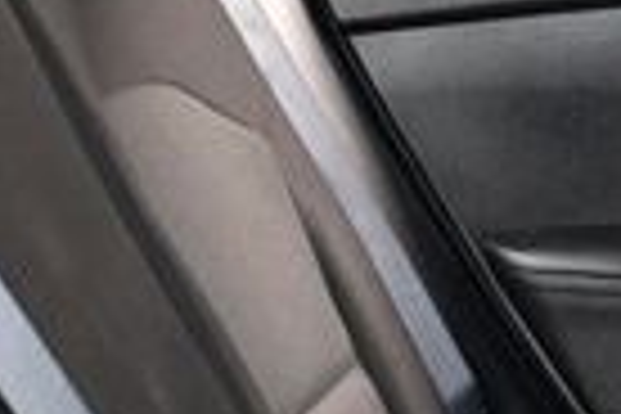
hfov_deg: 15.8
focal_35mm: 125
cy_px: 248
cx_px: 752
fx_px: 2156
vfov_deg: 11.0
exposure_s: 1/80
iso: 2500
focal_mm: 18
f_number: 4.5
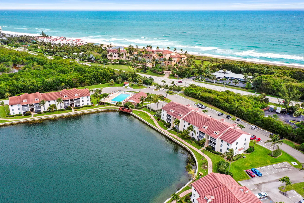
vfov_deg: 46.4
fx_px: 236
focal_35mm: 28
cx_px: 152
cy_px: 102
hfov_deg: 65.5
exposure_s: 1/320
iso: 100
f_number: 5
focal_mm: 10.26
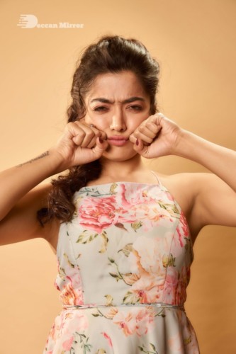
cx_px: 118
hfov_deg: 24.6
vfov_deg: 36.3
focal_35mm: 55
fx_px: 541
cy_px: 177
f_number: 6.7
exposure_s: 1/200
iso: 1250
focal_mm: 55
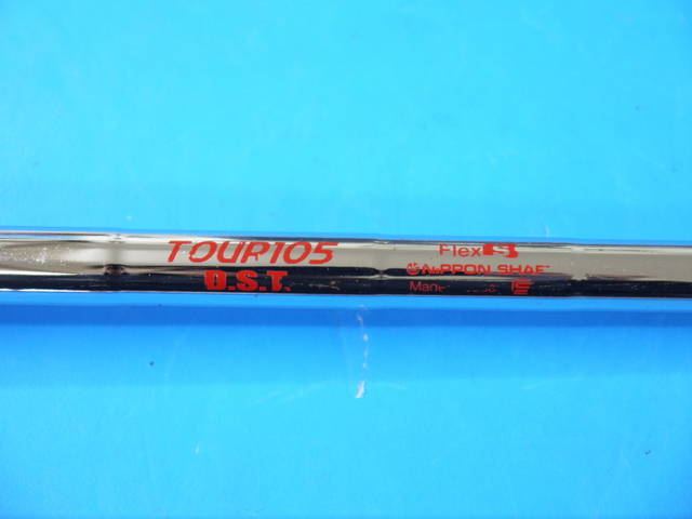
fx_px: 1679
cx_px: 346
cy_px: 260
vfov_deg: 17.6
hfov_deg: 23.3
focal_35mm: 84
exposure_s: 1/80
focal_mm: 42
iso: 800
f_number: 5.6
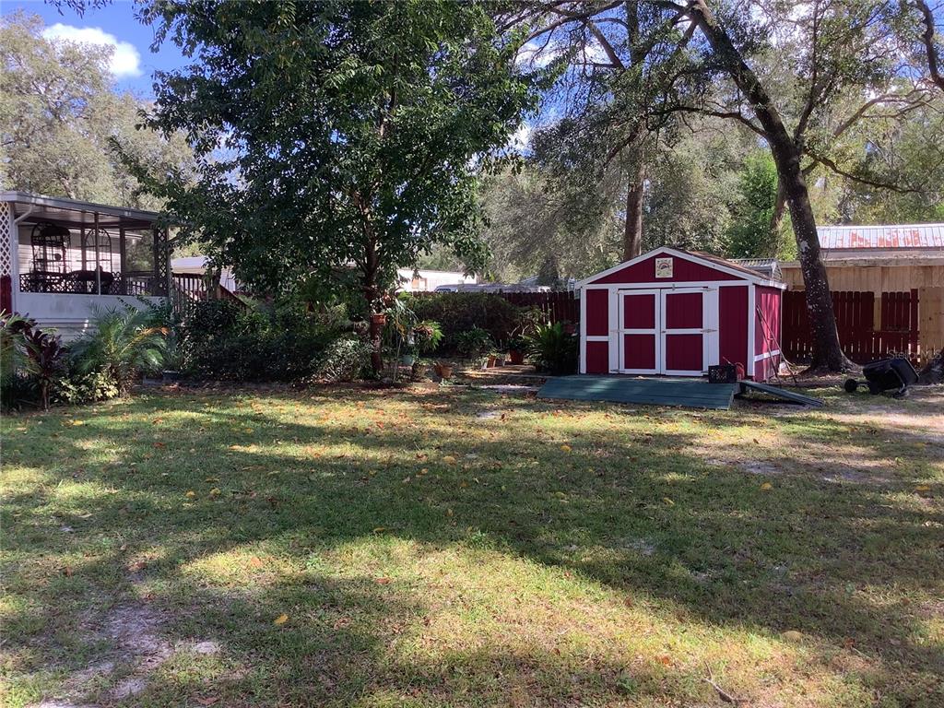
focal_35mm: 31
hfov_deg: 58.4
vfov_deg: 45.4
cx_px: 472
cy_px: 354
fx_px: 845
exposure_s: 1/129
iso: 25
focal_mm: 3.3
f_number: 2.4
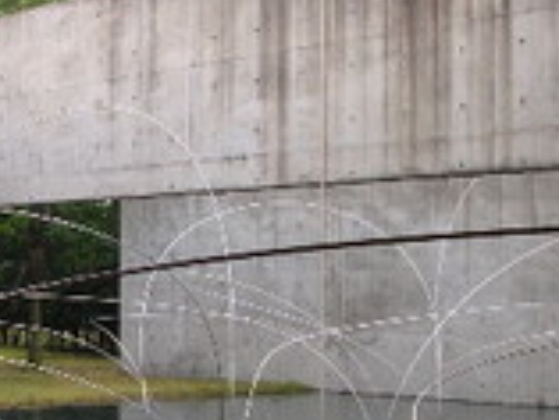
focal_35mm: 100
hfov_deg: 19.5
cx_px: 135
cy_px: 274
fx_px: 1616
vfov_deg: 14.8
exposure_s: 1/94.2
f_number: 2.8
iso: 50
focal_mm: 5.8
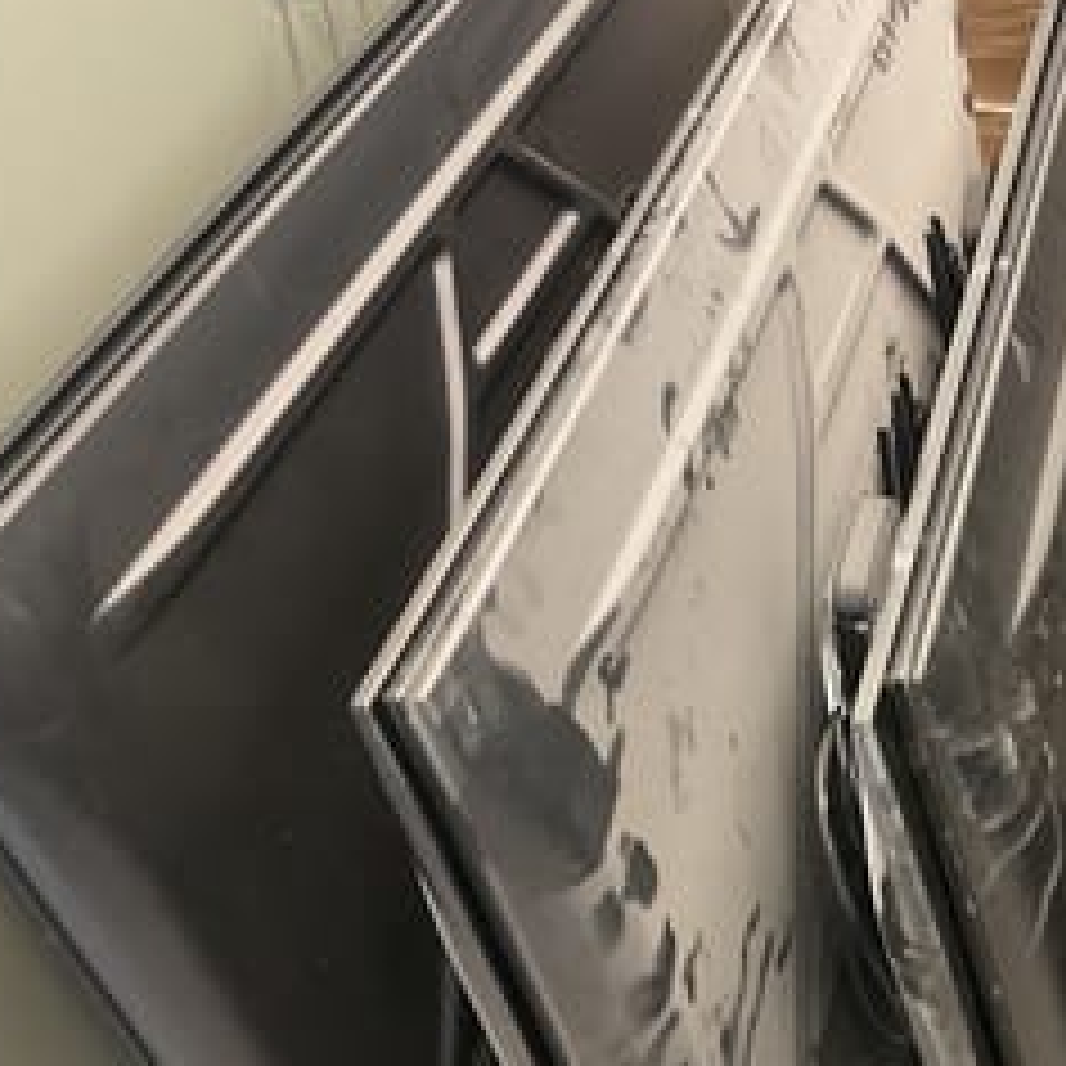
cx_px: 985
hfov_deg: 30.1
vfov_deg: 31.4
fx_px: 1881
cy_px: 722
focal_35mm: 54
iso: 250
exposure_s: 1/33
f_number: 1.8
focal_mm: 3
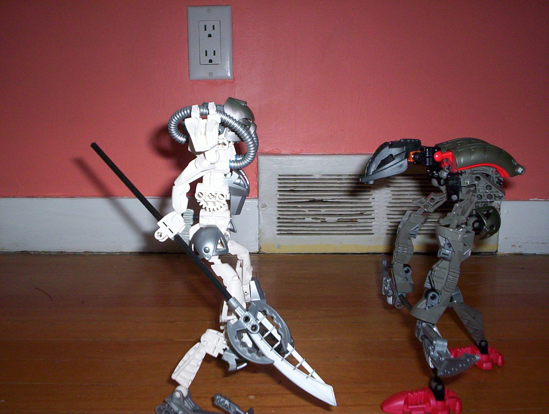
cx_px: 274
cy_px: 207
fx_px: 604
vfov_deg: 37.9
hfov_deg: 48.9
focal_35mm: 38
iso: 140
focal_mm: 4.99
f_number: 4.5
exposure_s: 1/60
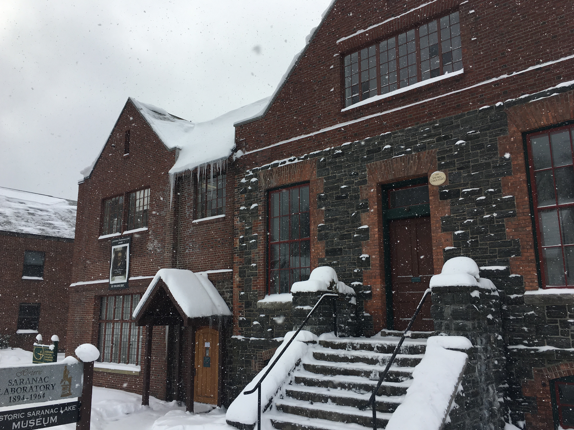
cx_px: 279
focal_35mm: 30
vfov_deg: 46.8
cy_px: 216
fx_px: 497
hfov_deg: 60.0
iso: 25
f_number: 2.2
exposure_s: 1/1399
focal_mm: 4.15
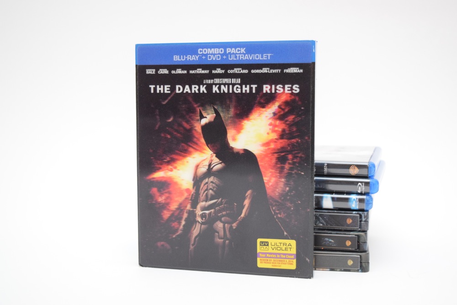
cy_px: 152
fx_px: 647
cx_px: 228
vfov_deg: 26.5
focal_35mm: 51
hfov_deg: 38.9
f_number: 4.5
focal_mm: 34
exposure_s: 1/60
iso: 2500
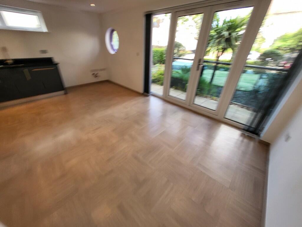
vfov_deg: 89.9
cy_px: 114
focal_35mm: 13
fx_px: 113
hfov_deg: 106.2
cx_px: 151
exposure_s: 1/50
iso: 50
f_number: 2.2
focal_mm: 1.74
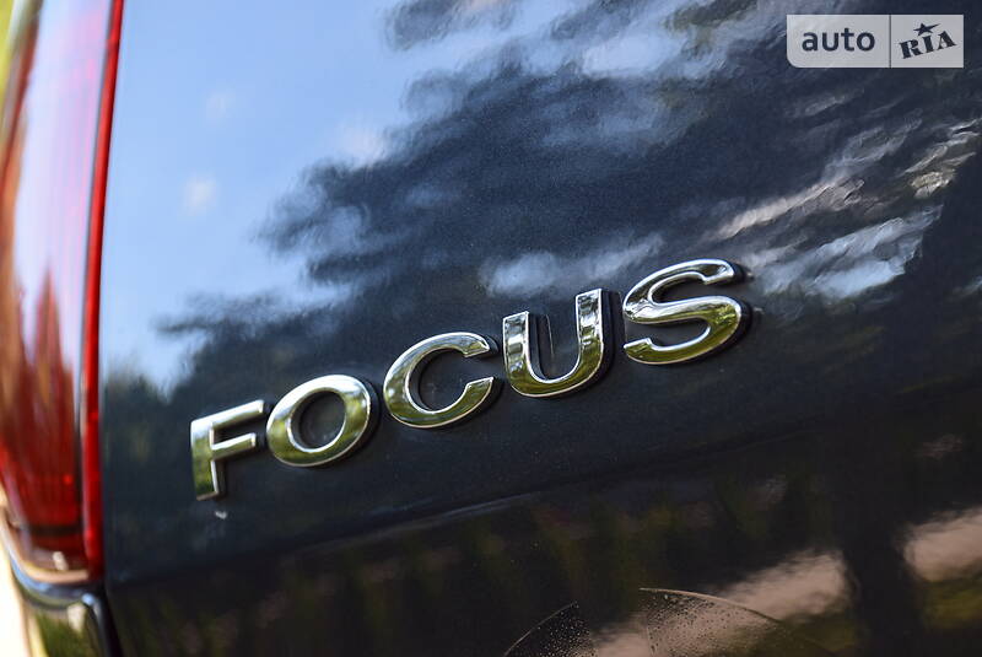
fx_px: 2867
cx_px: 491
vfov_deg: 13.1
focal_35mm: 105
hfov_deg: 19.4
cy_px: 328
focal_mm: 70
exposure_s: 1/100
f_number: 9
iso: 400
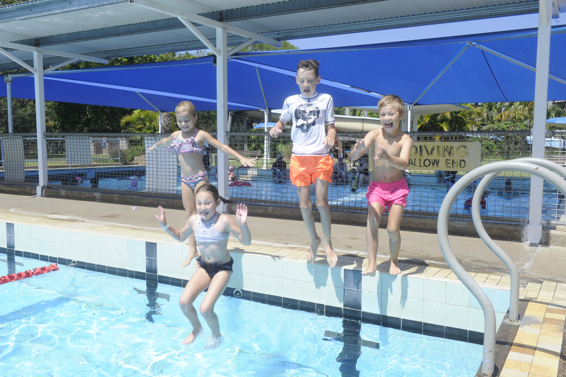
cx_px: 283
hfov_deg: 55.8
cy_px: 188
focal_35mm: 34
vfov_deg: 38.8
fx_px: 534
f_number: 10
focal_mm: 34
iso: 500
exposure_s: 1/400
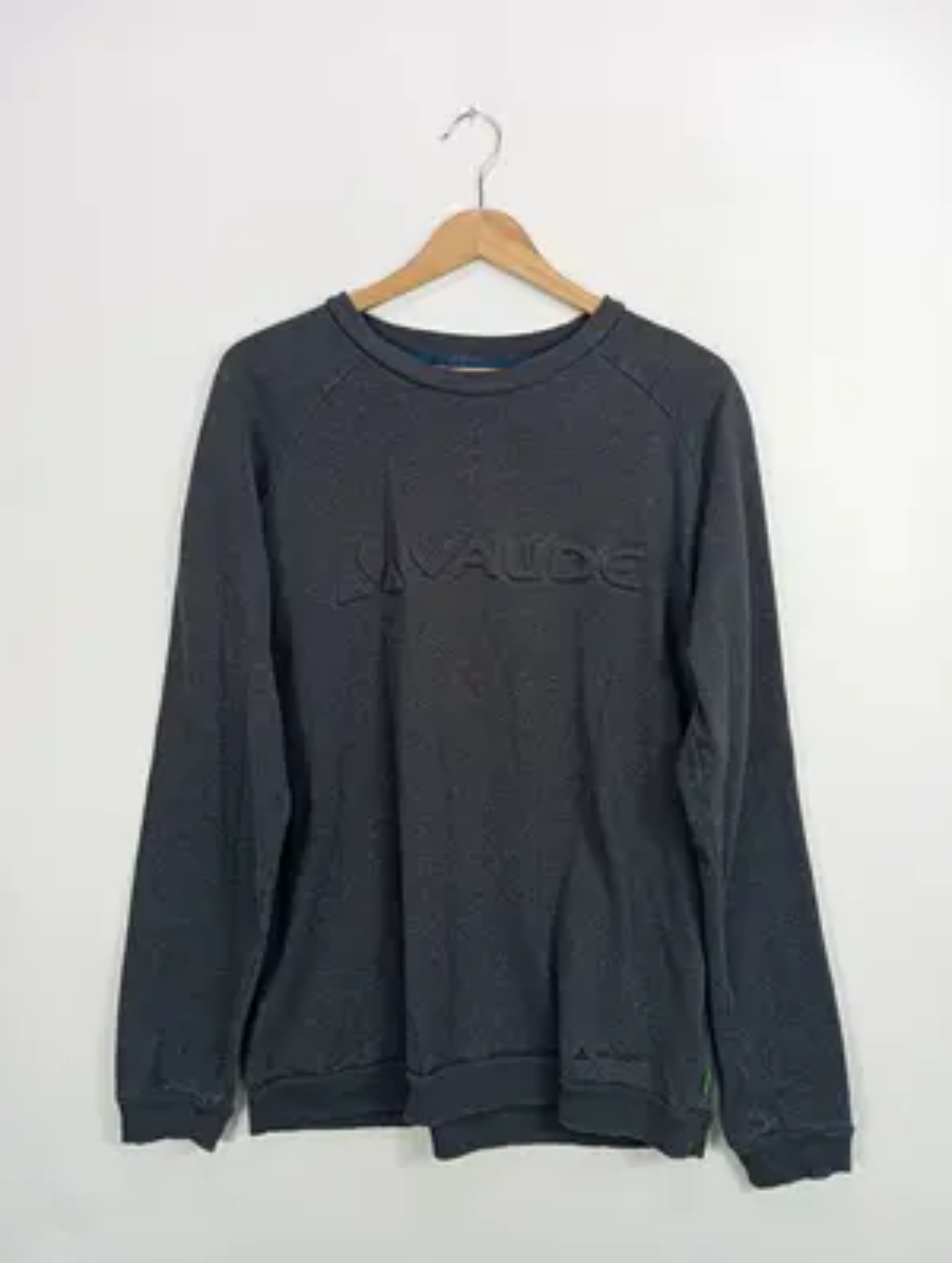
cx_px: 476
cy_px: 632
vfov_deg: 63.4
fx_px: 1023
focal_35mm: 28
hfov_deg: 49.9
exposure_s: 1/50
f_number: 1.8
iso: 70
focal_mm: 4.22
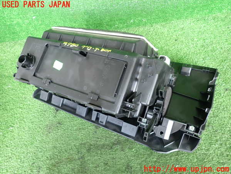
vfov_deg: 54.9
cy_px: 87
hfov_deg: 69.4
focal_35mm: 25
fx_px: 167
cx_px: 116
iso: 200
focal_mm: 4.5
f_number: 2
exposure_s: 1/50
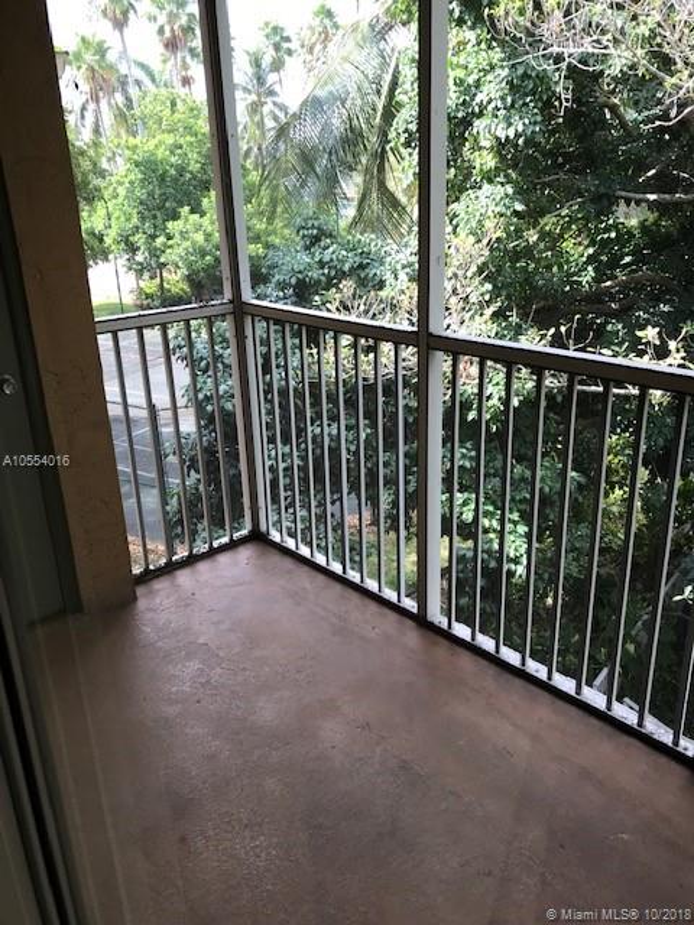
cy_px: 462
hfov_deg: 49.7
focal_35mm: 28
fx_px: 748
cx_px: 347
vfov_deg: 63.4
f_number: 1.8
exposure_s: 1/123
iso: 20
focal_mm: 3.99
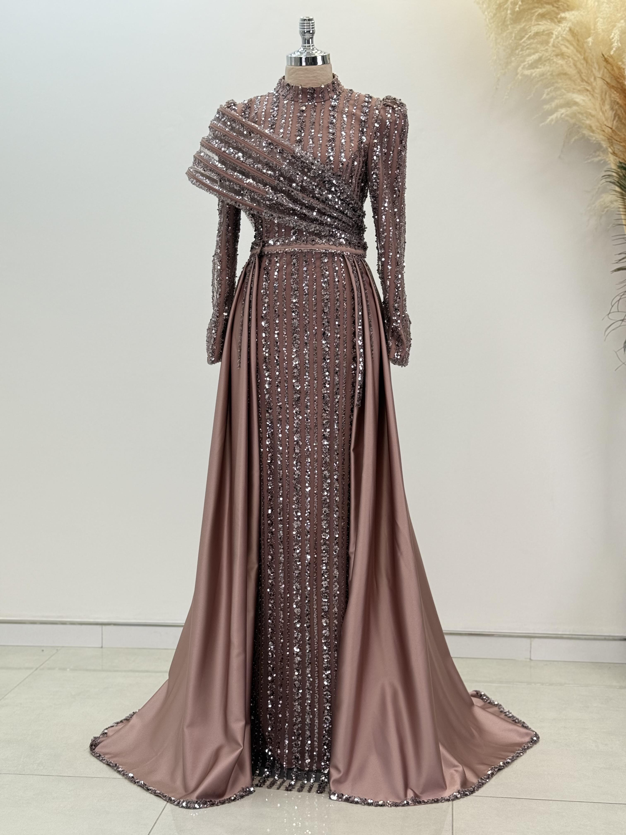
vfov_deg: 39.7
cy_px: 418
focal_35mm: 48
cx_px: 313
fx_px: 1157
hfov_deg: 30.3
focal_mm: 6.76
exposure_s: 1/538
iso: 64
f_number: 1.78
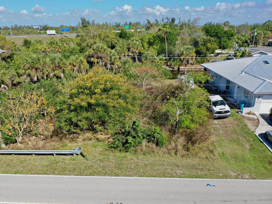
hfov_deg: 58.1
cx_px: 116
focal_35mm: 31
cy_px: 102
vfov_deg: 45.4
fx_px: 244
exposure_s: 1/400
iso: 100
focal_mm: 10.26
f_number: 5.6
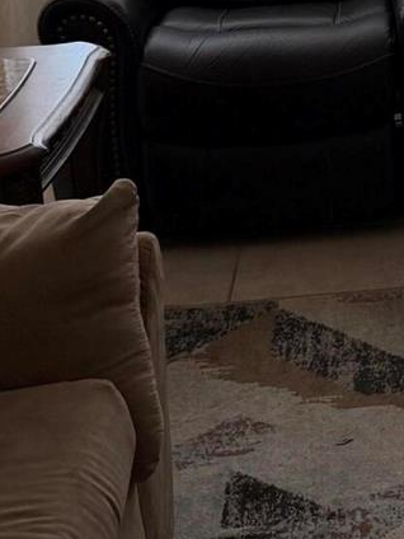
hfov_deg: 16.4
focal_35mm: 87
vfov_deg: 21.0
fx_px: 1354
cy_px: -107
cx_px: 465
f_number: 1.78
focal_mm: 6.76
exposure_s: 1/121
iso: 160
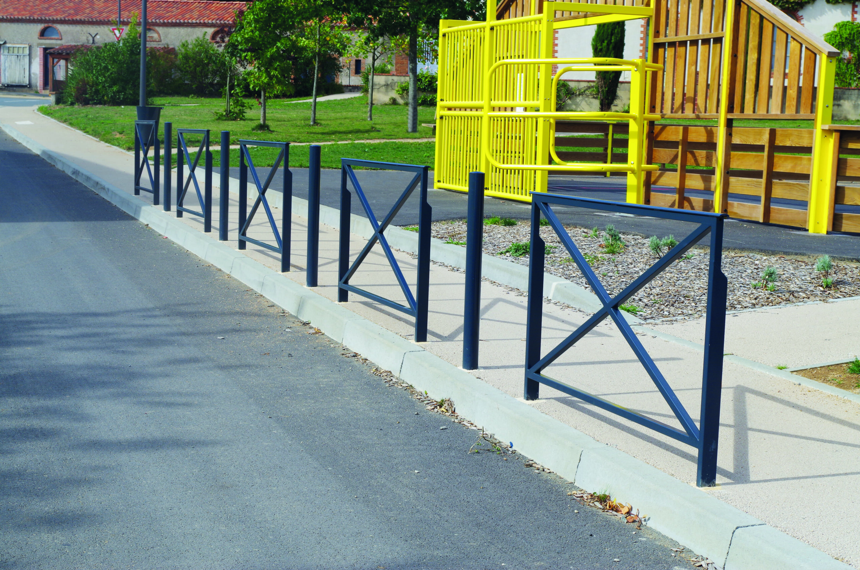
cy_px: 285
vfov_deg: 23.7
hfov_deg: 35.1
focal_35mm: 57
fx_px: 1359
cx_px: 430
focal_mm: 37.5
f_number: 11
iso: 200
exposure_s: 1/160
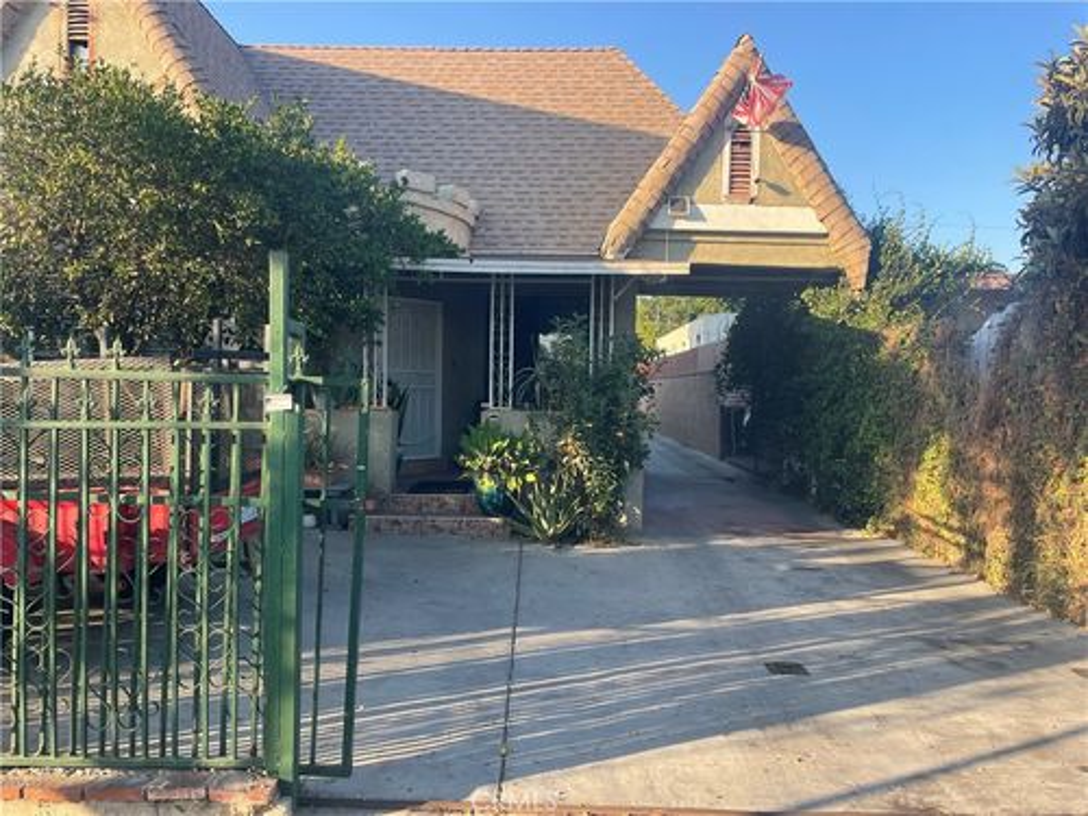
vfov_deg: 53.1
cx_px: 544
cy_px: 408
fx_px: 817
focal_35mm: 26
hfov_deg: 67.3
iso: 32
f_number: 1.6
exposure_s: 1/550
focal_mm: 4.2
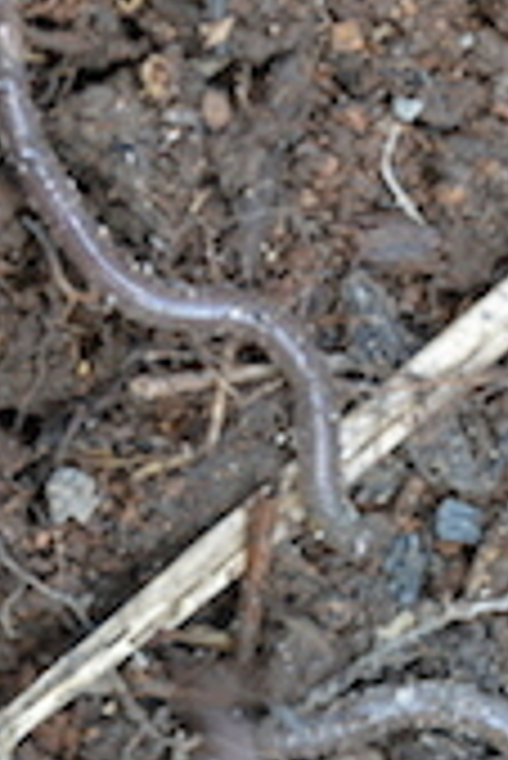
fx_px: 3295
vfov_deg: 13.0
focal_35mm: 156
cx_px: 342
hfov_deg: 8.8
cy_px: 760
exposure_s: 1/50
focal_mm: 32
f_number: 4.8
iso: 560
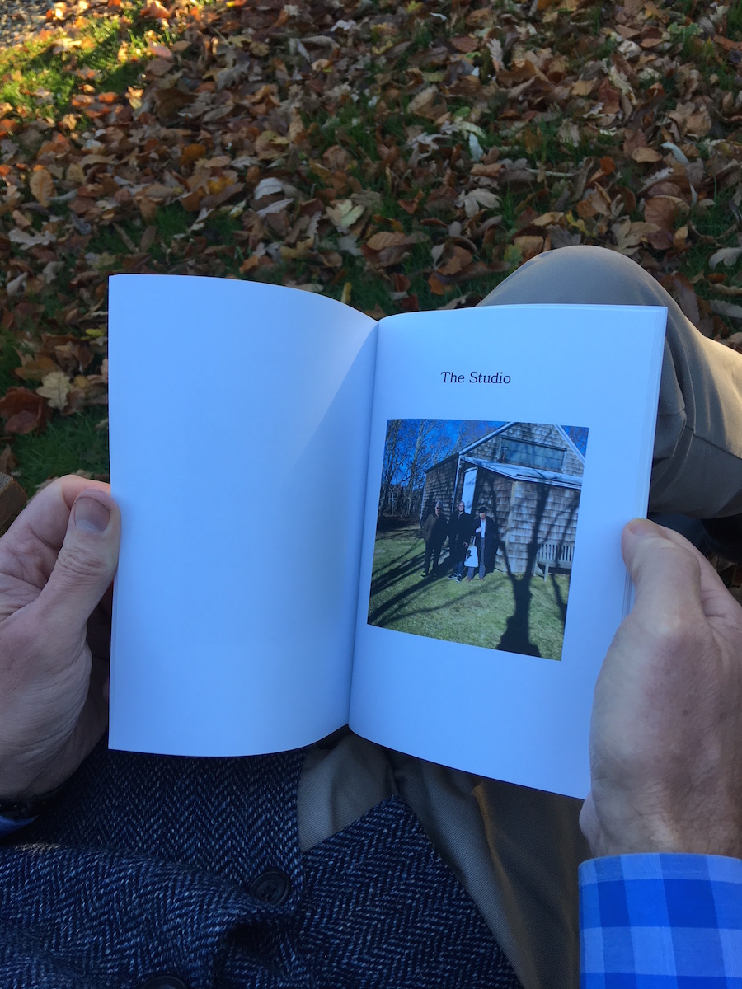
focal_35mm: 29
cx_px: 371
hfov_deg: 48.2
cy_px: 494
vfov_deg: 61.7
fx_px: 829
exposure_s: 1/100
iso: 40
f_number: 2.2
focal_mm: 4.15
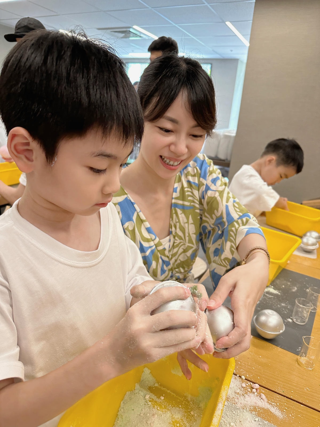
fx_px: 296
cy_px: 214
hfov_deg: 56.8
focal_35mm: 24
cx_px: 160
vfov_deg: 71.6
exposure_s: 1/60
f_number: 1.78
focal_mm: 6.86
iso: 400
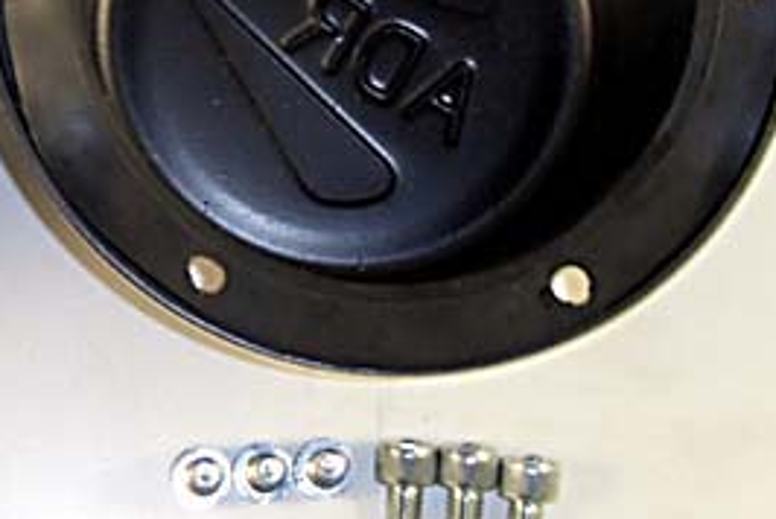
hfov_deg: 15.5
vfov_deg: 10.5
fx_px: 2805
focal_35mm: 130
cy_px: -9
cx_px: -6
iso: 250
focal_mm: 9.39
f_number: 5
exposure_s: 1/50
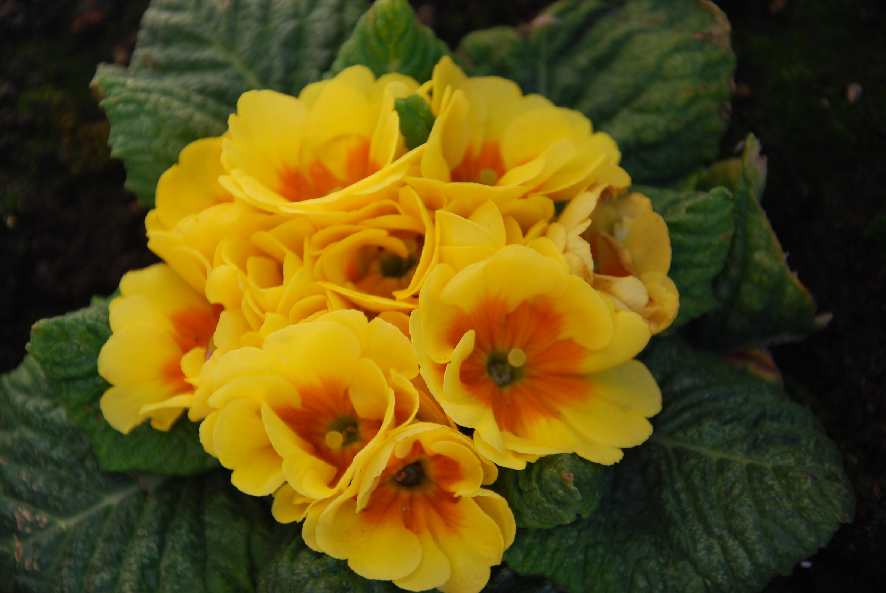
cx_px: 443
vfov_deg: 8.7
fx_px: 3880
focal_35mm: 158
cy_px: 296
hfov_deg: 13.0
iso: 360
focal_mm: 105
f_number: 5.6
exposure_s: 1/125
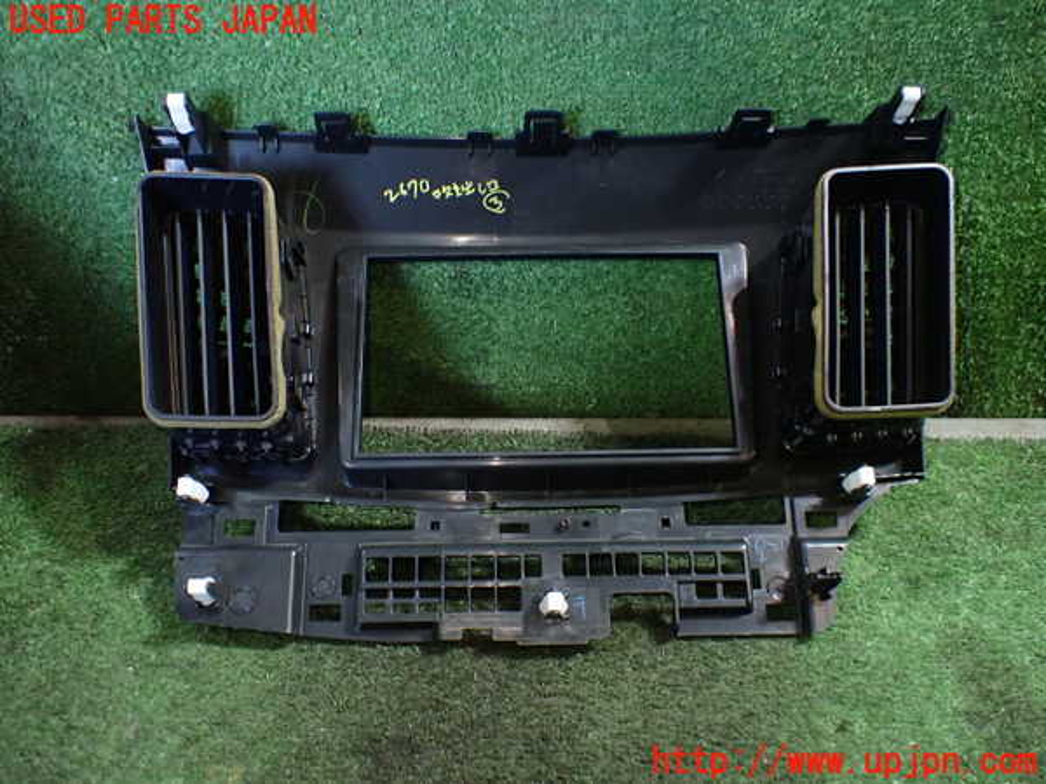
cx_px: 523
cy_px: 392
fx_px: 907
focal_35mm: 30
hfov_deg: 60.0
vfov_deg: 46.8
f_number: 2.3
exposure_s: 1/80
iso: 800
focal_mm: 5.4
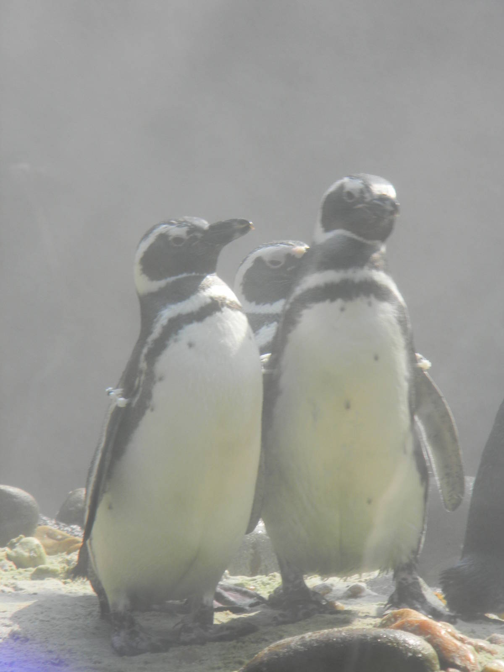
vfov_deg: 7.1
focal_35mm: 278
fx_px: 5397
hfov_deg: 5.3
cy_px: 336
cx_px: 252
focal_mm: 50.4
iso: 80
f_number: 5.4
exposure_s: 1/91
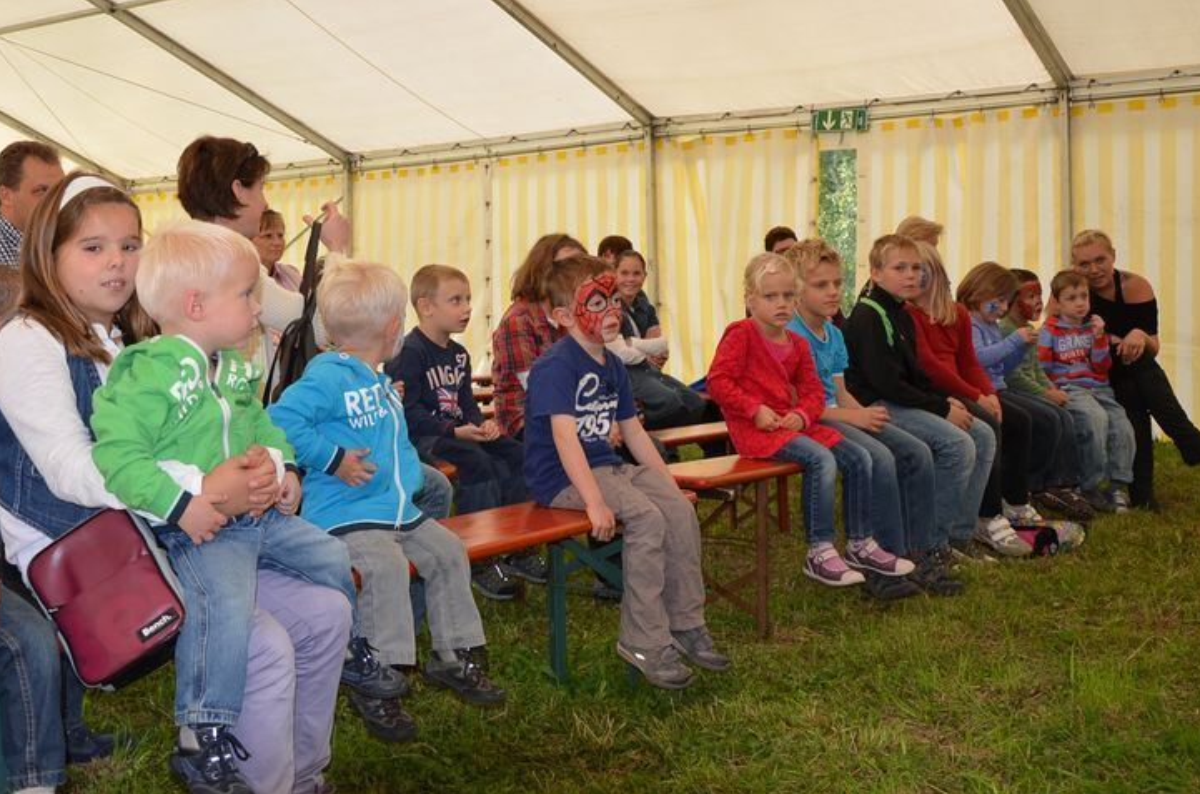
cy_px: 335
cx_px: 506
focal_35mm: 44
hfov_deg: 44.7
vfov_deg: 30.5
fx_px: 1453
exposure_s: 1/100
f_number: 3.8
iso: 100
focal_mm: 21
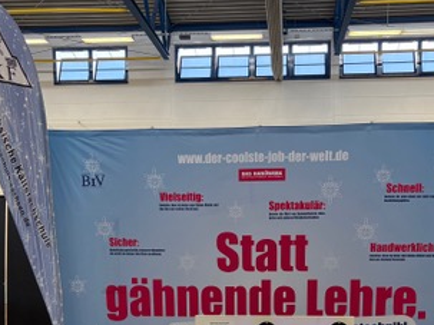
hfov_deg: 34.9
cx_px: 229
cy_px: 332
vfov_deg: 25.1
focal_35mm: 55
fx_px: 689
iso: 125
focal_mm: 5.96
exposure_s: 1/100
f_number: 1.6
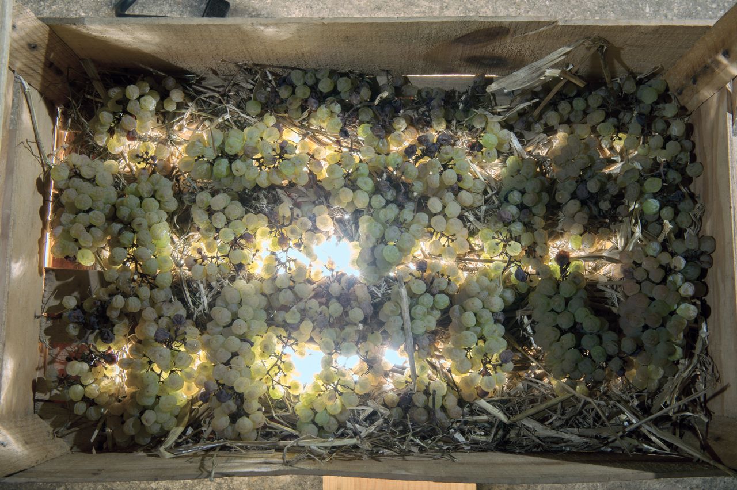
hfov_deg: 48.5
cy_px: 245
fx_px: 818
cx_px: 368
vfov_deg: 33.4
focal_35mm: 40
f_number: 22
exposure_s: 1/250
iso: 400
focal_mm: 40
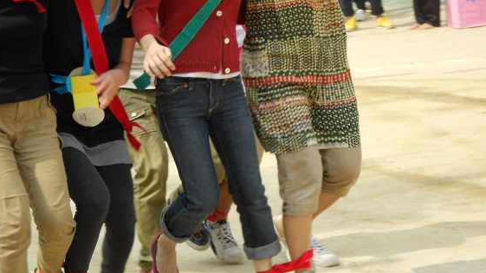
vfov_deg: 7.3
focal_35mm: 165
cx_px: 236
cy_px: 73
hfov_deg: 13.0
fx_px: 2125
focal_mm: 23
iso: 80
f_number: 6.5
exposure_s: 1/160
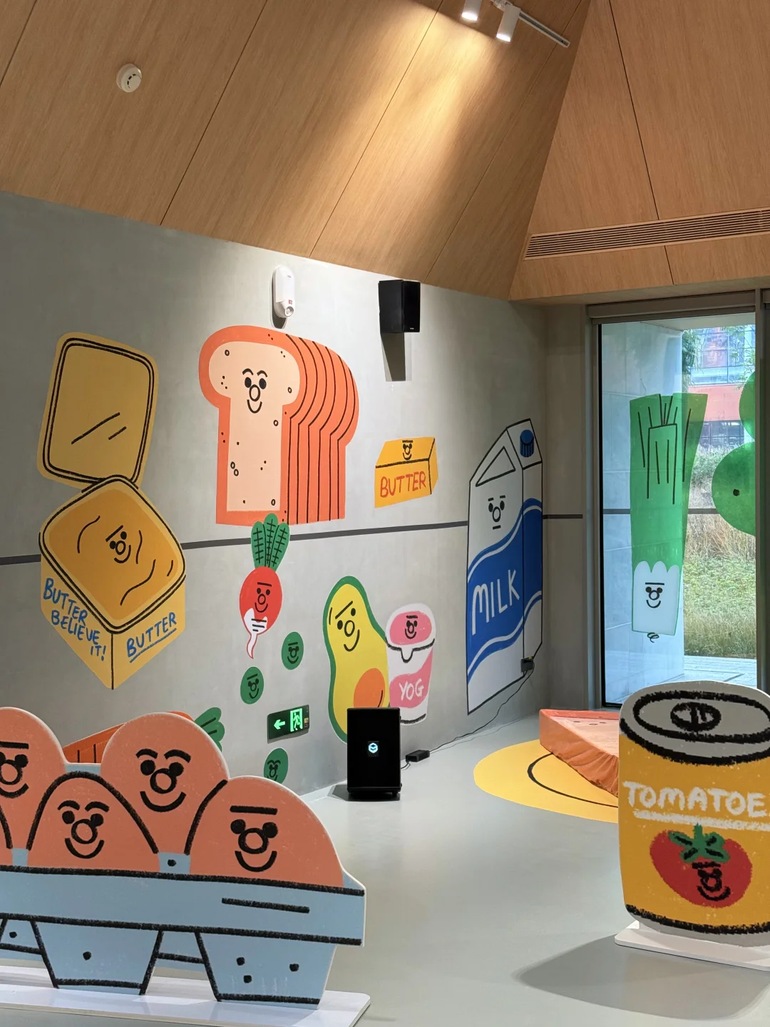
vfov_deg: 39.7
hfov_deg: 30.3
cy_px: 514
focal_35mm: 48
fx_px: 1424
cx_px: 385
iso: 80
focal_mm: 6.76
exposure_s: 1/50
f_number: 1.78
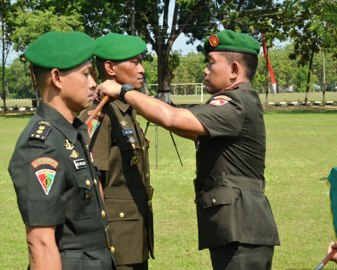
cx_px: 136
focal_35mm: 82
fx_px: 818
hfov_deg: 23.2
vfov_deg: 18.7
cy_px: 135
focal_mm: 48
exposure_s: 1/320
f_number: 9
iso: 200
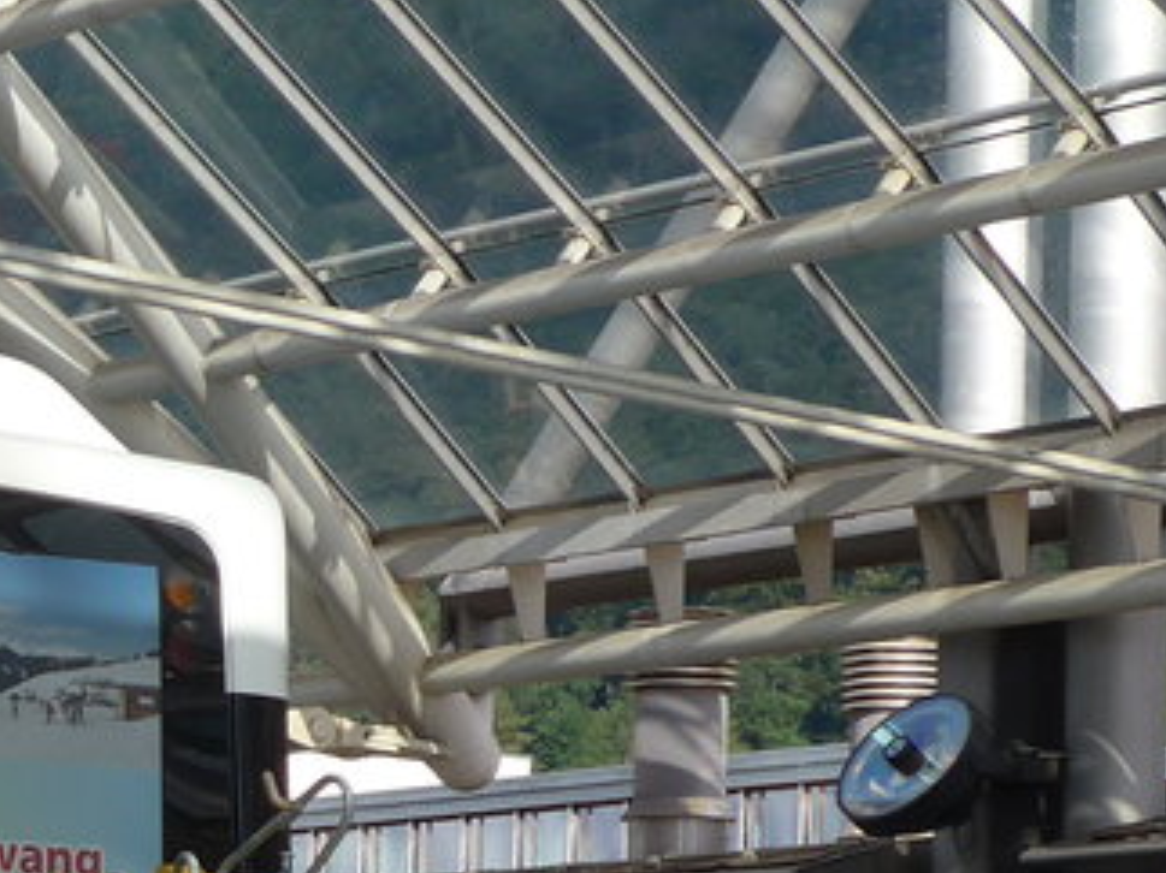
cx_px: -848
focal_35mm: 182
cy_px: 1093
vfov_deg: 8.1
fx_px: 6128
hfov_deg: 10.3
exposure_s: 1/800
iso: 80
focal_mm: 10.1
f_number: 3.2
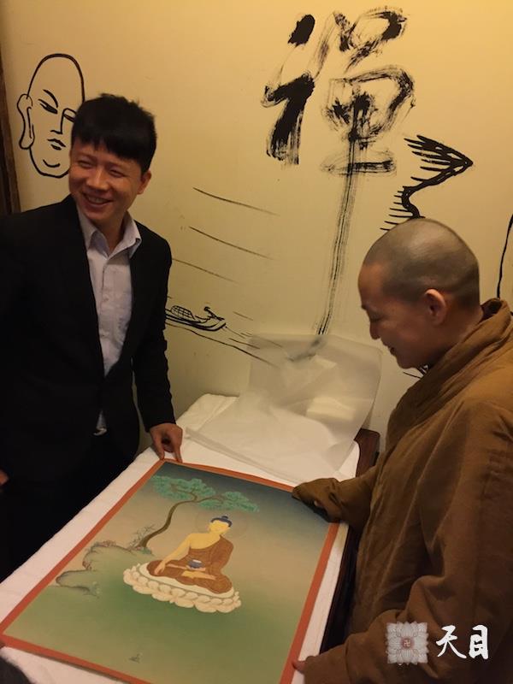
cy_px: 342
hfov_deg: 48.2
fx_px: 573
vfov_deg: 61.7
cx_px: 256
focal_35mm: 29
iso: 160
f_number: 2.2
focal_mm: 4.15
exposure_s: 1/8
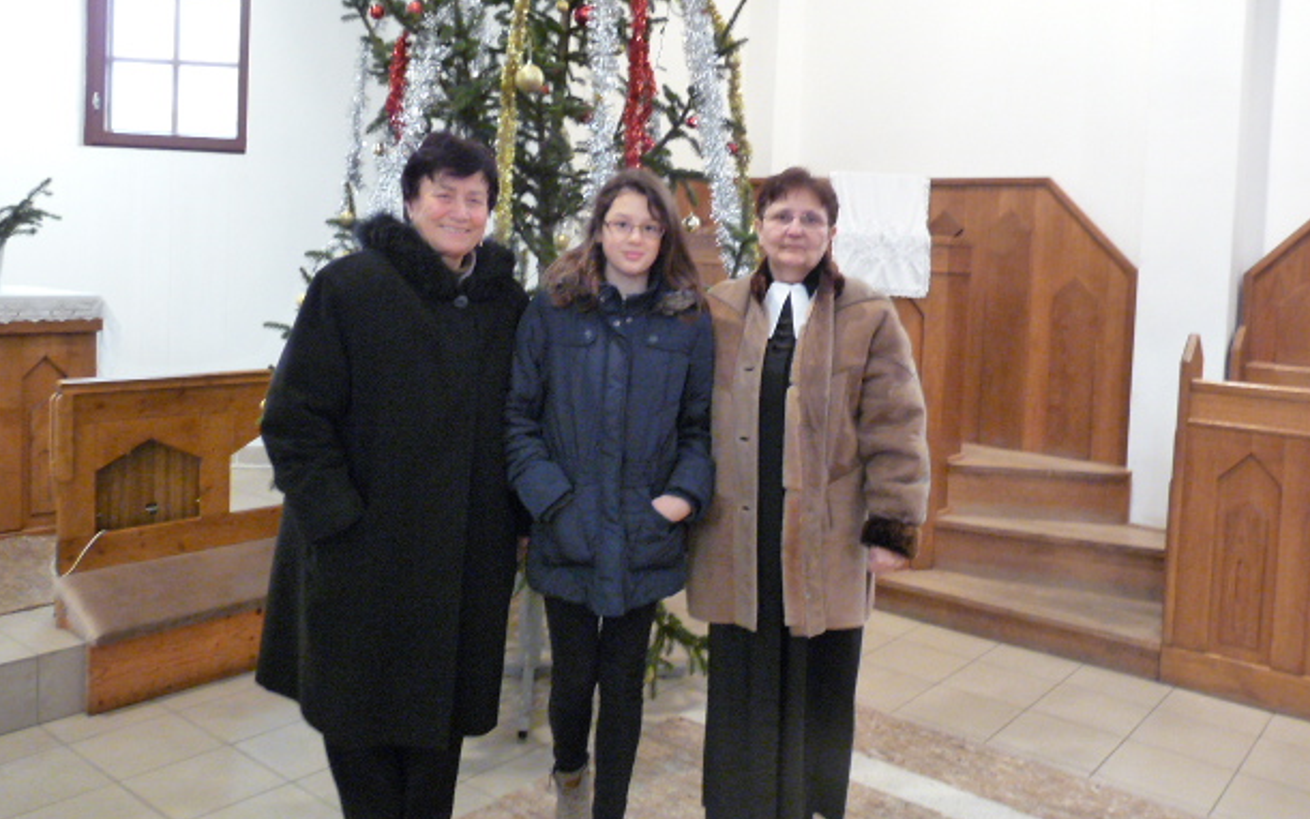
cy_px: 315
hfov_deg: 62.9
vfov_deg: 41.6
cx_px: 665
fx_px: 1071
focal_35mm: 30
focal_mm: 4.8
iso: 800
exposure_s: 1/15
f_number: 2.8
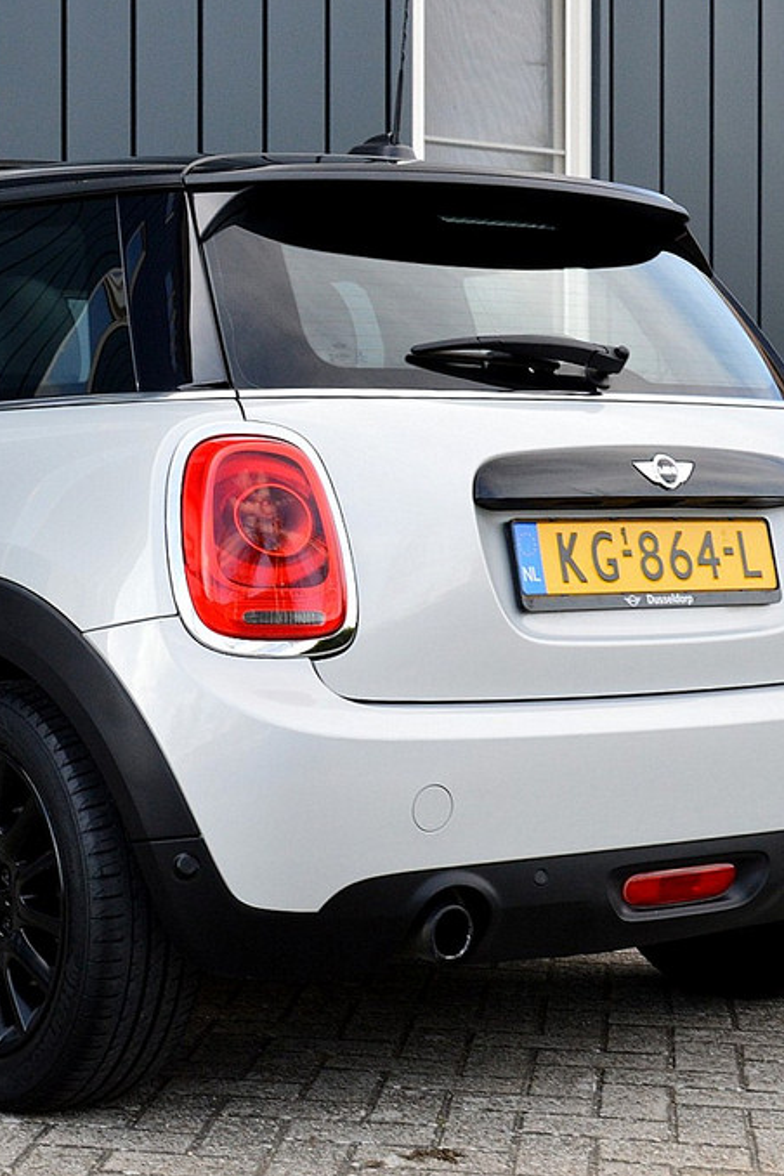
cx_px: 118
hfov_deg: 17.5
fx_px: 2515
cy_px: 587
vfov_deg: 26.3
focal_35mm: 77
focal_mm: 34
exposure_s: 1/200
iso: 800
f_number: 10
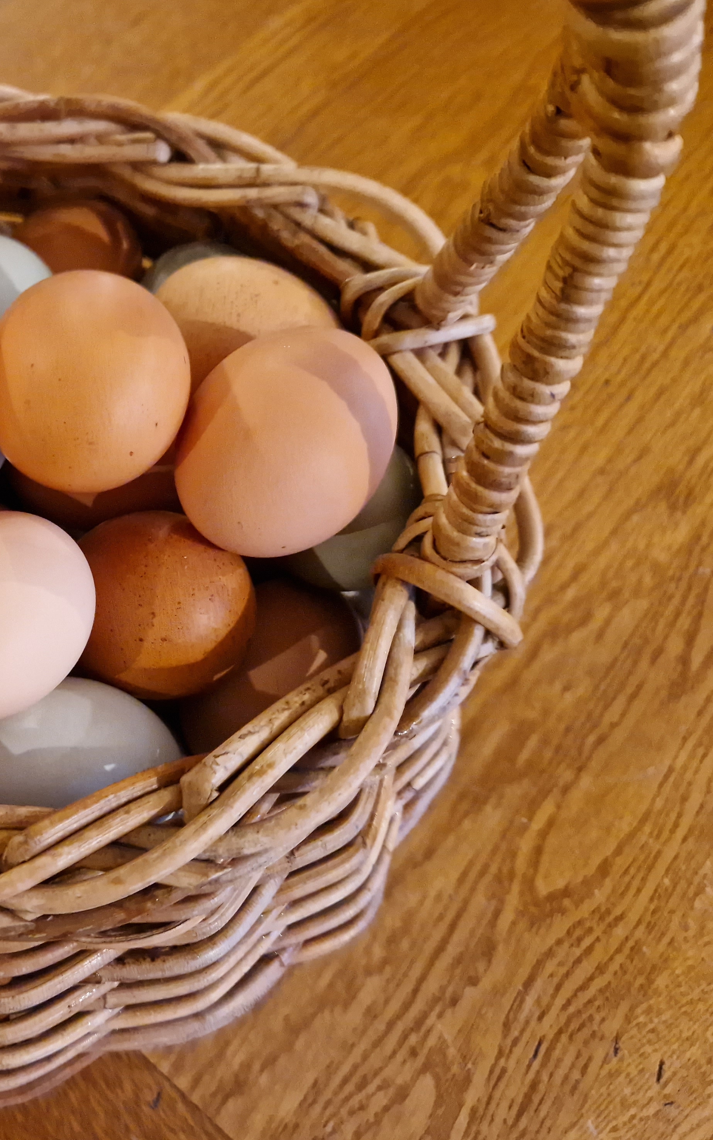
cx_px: -19
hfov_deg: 34.5
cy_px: 563
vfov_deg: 58.1
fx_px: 1026
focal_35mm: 33
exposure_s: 1/50
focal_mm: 5.4
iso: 640
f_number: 1.8
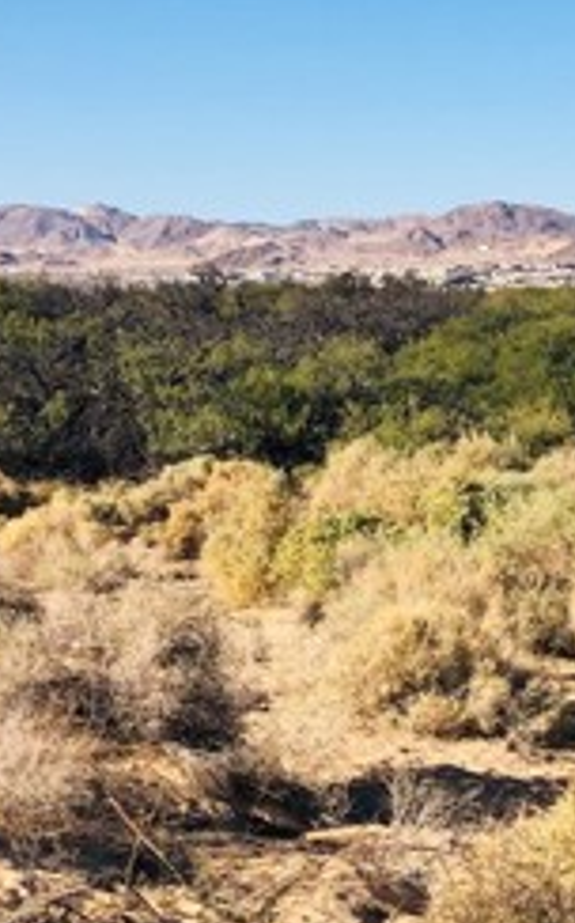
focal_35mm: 78
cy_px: 197
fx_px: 1960
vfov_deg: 26.1
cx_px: 609
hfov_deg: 16.3
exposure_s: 1/2404
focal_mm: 4
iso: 20
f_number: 1.8
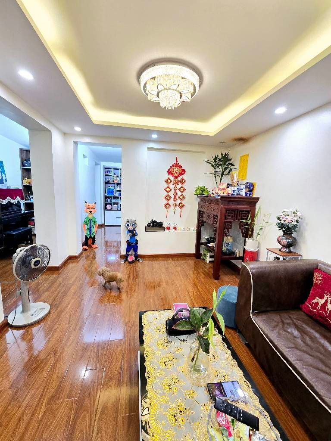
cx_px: 166
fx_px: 166
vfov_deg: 106.2
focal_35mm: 13
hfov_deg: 89.9
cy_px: 220
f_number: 2.2
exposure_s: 1/50
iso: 160
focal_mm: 2.2
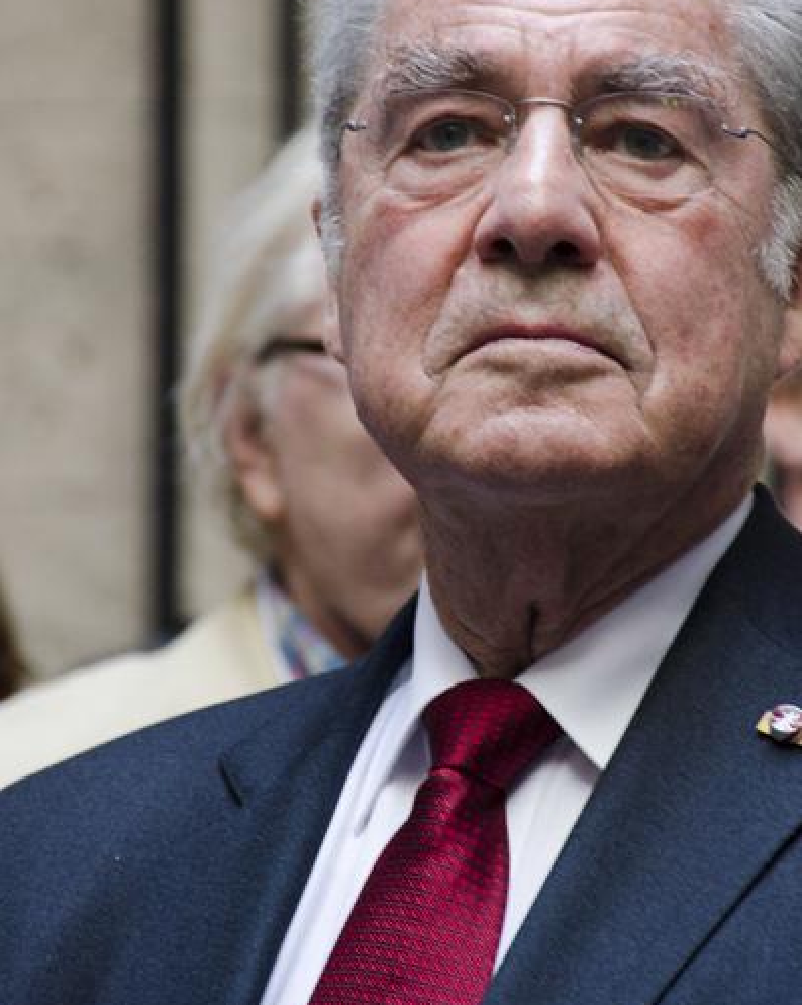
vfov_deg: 6.4
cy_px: 421
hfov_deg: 5.1
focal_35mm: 304
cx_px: 479
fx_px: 9028
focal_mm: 140
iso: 320
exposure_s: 1/200
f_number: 5.6
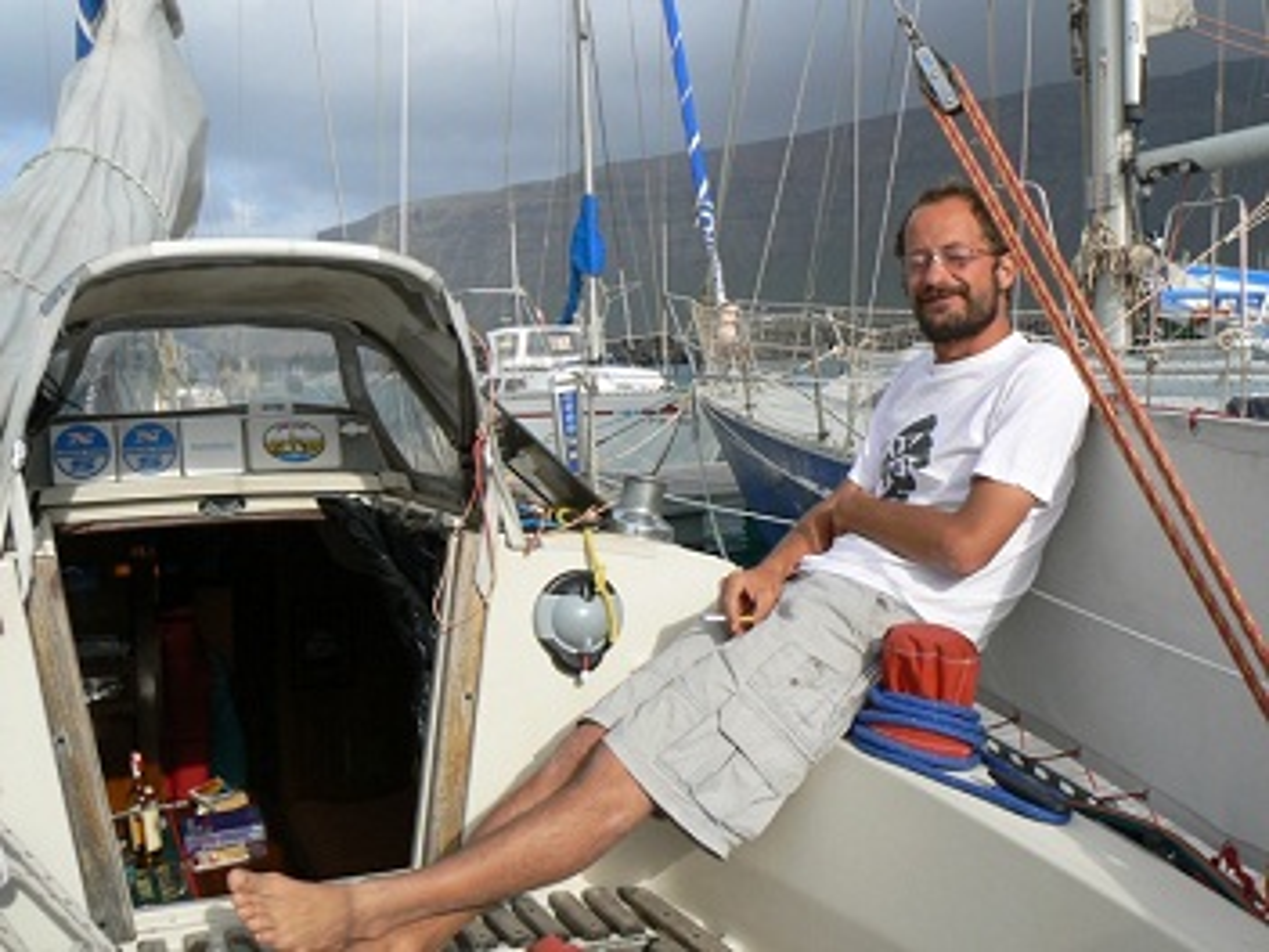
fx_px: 1320
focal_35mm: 36
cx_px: 634
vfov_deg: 39.7
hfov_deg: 51.4
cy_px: 476
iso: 80
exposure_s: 1/500
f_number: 5.6
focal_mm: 6
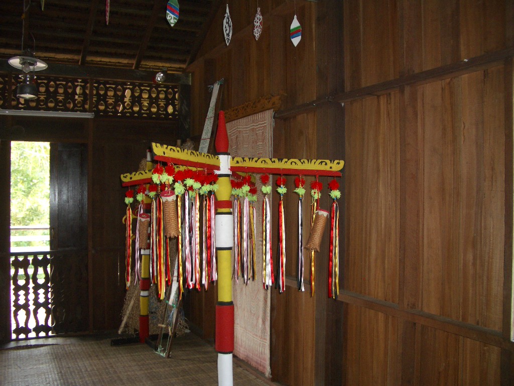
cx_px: 257
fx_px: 520
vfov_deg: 40.7
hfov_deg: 52.6
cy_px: 193
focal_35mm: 35
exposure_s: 1/60
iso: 100
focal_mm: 5.8
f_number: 2.6
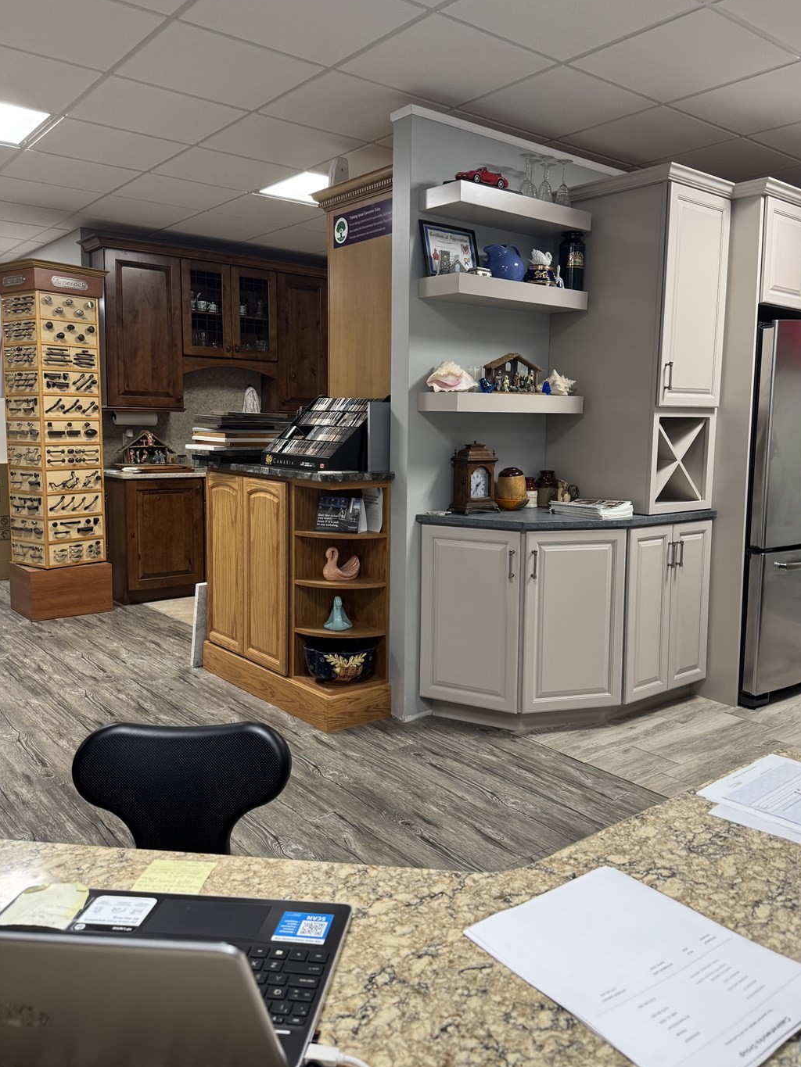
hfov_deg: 51.2
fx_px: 833
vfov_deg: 65.3
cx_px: 448
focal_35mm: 27
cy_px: 502
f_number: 1.78
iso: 200
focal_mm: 6.76
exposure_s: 1/75
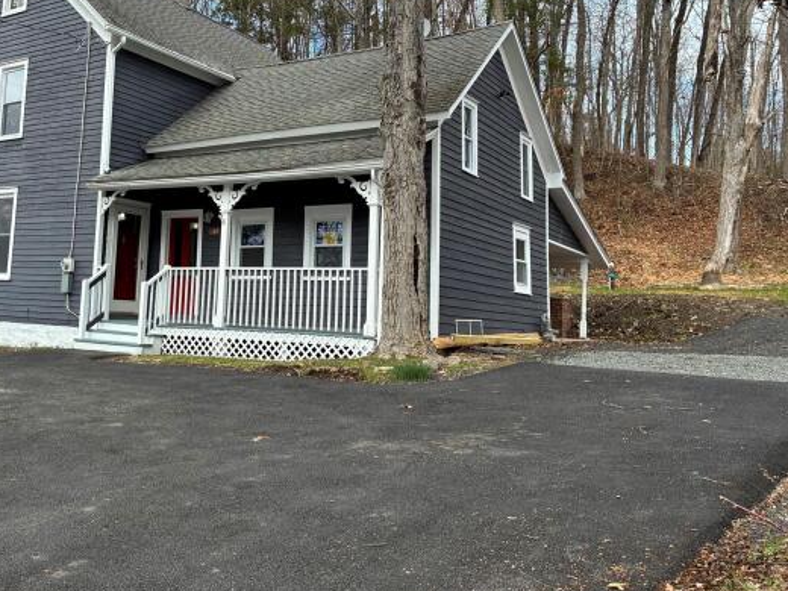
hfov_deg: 50.5
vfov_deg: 39.4
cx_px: 270
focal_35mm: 36
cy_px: 218
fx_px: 820
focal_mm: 4.2
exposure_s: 1/475
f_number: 1.64
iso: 20
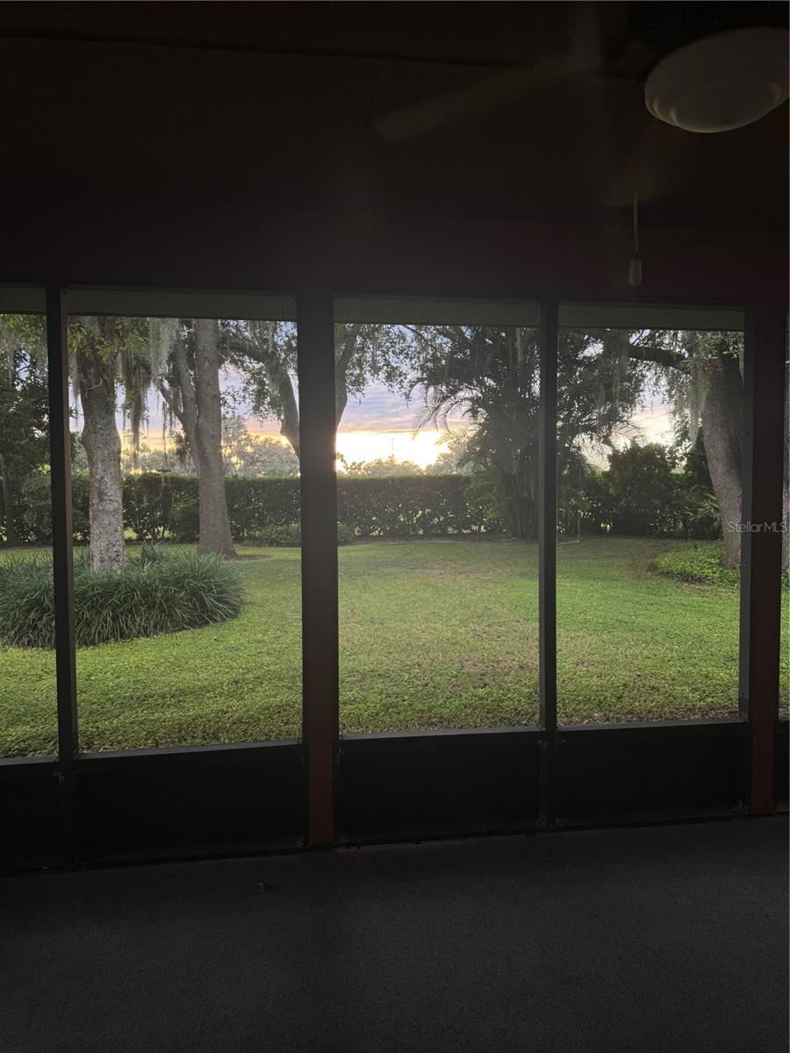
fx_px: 730
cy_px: 526
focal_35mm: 24
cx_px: 395
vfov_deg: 71.6
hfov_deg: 56.8
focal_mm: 6.76
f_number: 1.78
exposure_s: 1/121
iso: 80
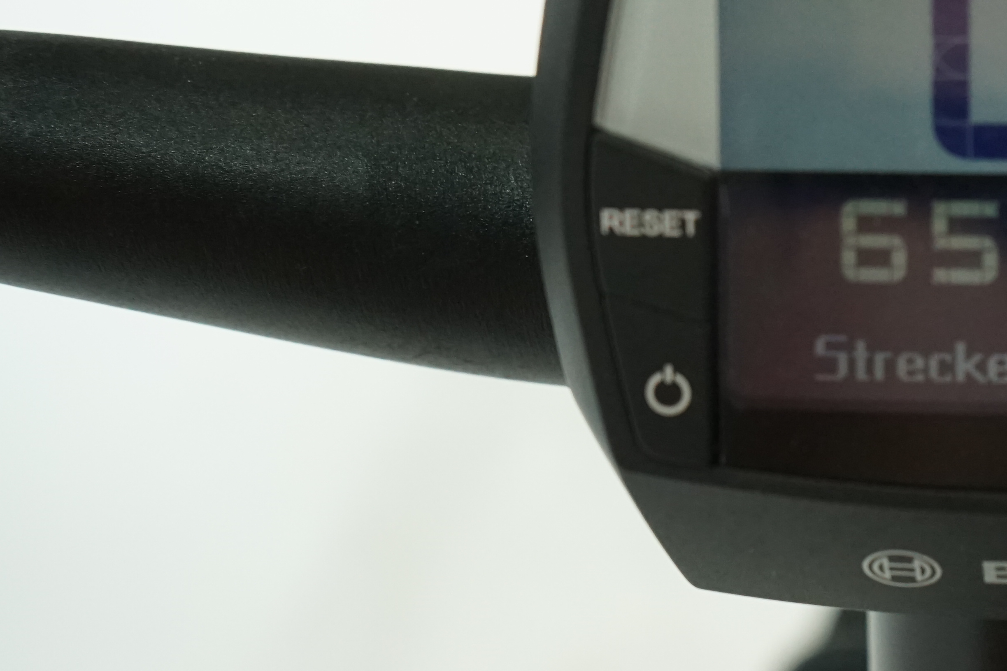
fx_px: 2881
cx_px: 1075
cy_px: 53
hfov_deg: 19.1
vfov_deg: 13.2
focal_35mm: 103
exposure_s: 1/200
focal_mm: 42
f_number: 5.6
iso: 2000
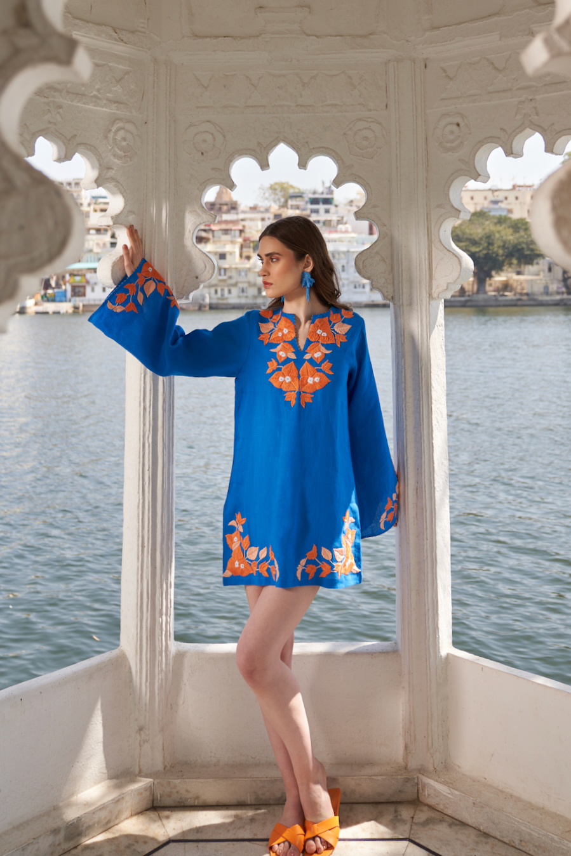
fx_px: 595
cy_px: 428
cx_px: 286
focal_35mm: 25
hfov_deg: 51.3
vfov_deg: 71.5
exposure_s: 1/800
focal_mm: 25
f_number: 2.8
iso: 50
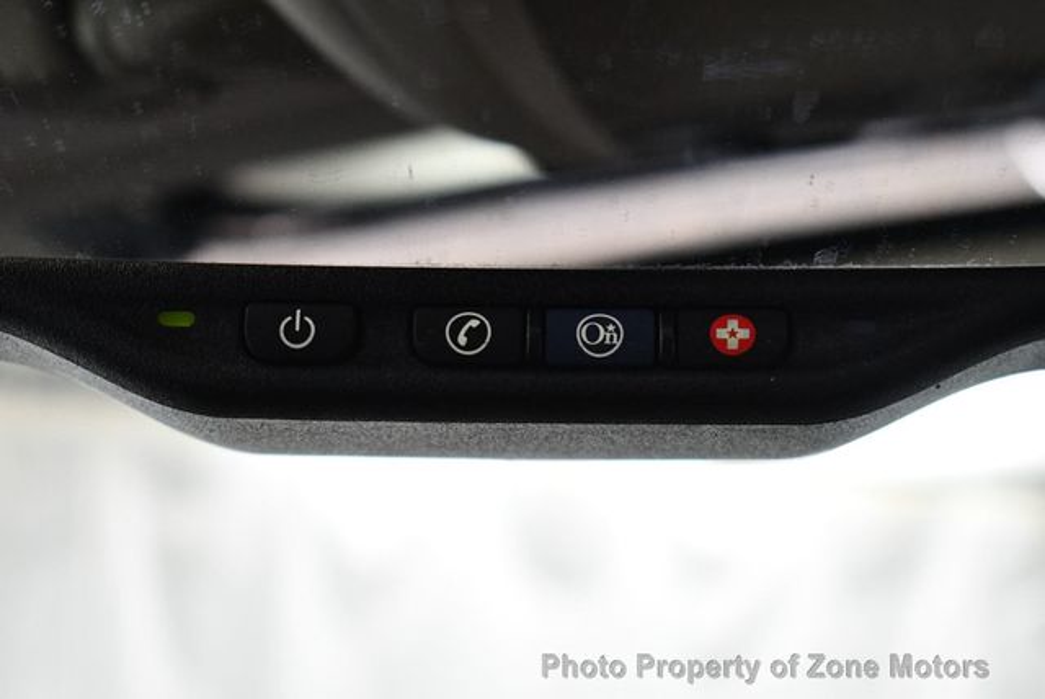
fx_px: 2673
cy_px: 350
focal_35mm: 92
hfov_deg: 22.1
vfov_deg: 14.9
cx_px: 522
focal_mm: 46
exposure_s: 1/80
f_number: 5.3
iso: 3200
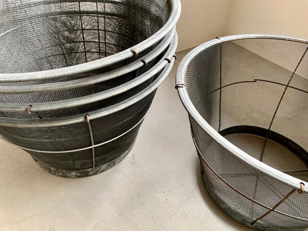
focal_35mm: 26
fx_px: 231
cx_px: 154
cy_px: 116
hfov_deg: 67.3
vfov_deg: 53.1
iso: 125
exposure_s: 1/60
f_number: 1.8
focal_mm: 4.25
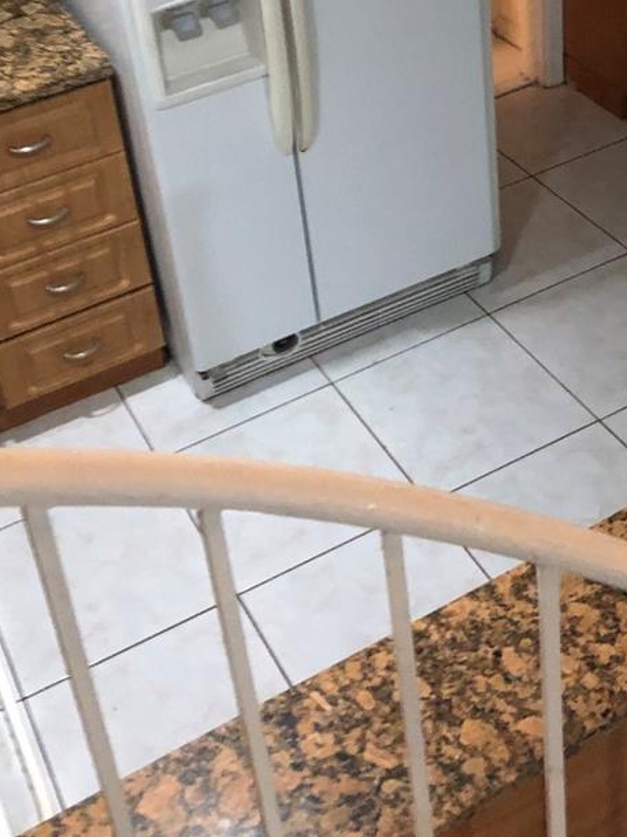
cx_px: 344
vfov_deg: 33.5
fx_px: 1329
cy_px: 119
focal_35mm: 55
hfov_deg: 26.5
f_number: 1.8
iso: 100
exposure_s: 1/6
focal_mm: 3.99
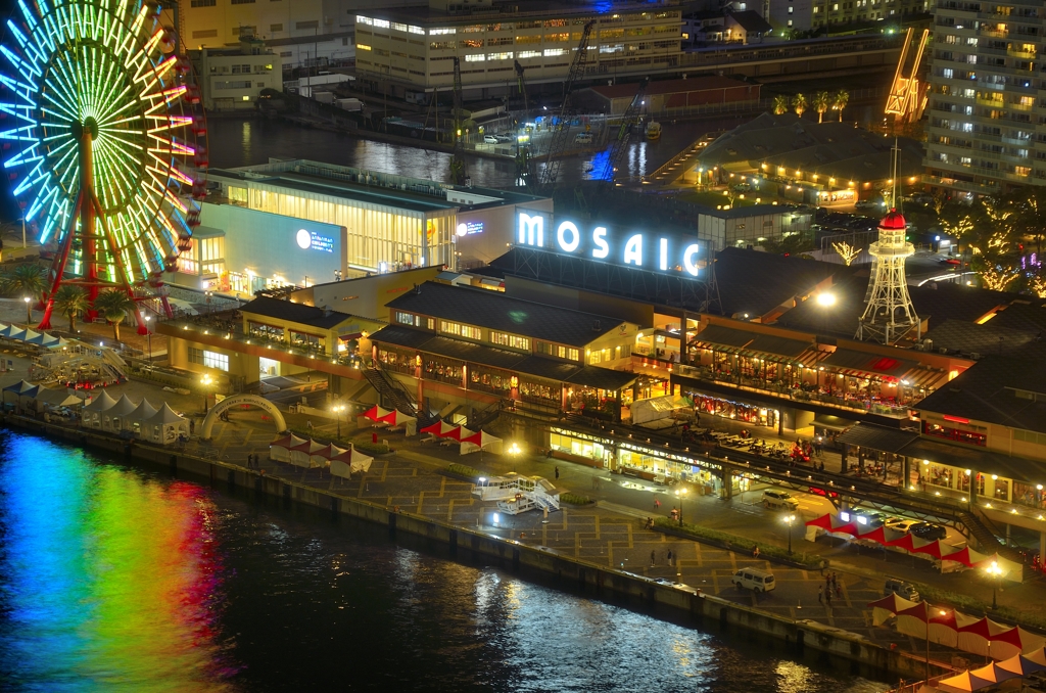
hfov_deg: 19.5
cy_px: 346
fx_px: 3044
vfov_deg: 13.0
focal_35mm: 105
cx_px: 523
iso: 100
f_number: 5.3
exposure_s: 2
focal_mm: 70
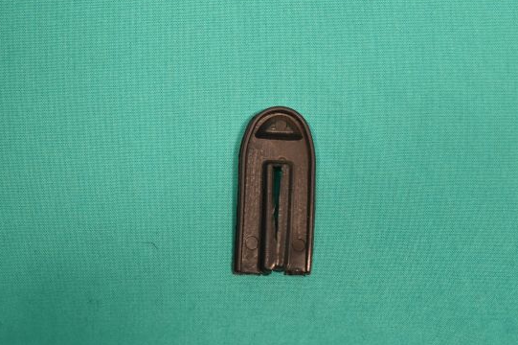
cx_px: 282
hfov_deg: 22.3
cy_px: 179
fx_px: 1317
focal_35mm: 92
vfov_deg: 14.9
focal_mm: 55
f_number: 11
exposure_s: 1/100
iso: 1600
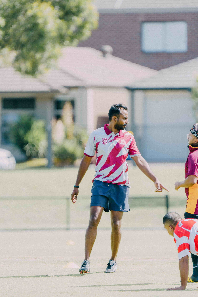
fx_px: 4950
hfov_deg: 2.3
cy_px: 148
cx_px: 99
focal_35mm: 600
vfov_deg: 3.4
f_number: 6.3
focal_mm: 600
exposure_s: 1/320
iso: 250
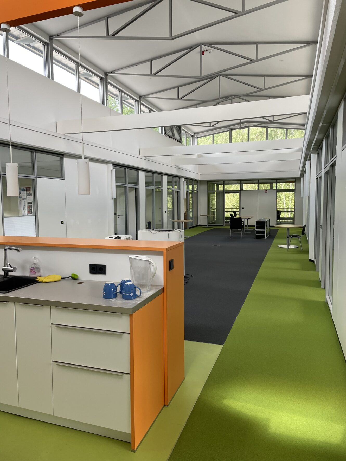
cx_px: 173
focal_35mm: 26
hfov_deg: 53.1
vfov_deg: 67.3
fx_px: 346
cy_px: 230
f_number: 1.6
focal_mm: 4.2
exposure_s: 1/121
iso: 64
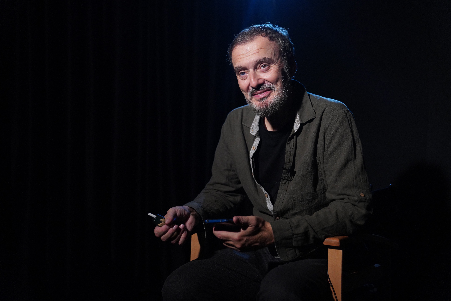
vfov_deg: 29.2
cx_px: 226
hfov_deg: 42.7
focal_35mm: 46
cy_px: 150
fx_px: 576
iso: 2500
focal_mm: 46
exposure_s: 1/200
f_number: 2.8
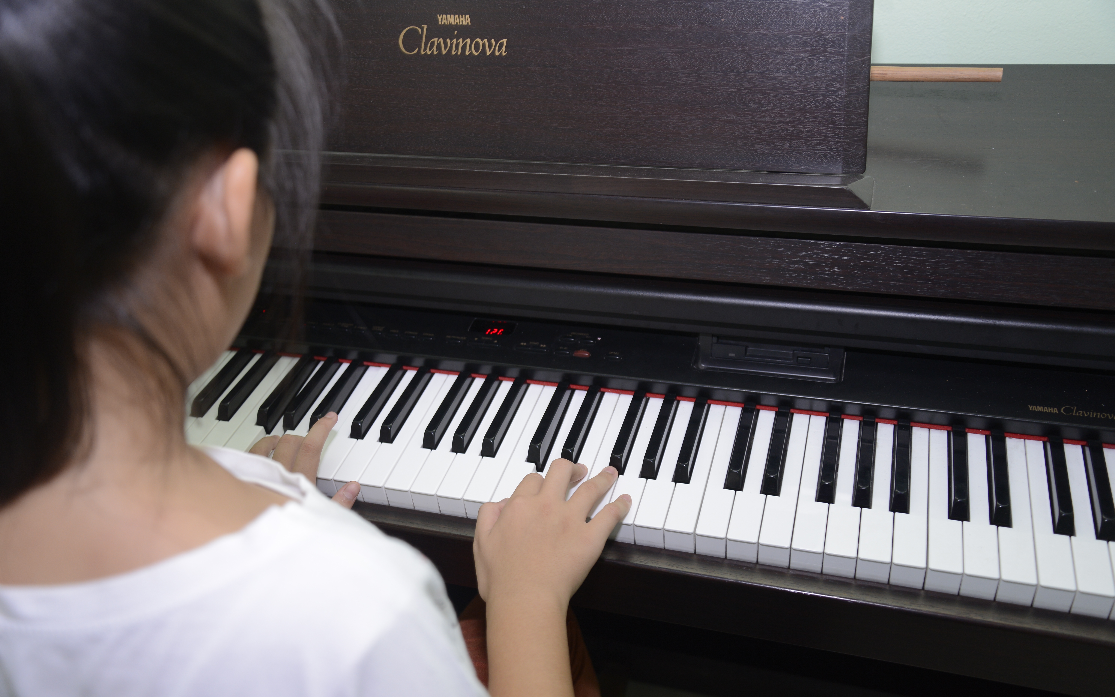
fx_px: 1003
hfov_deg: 58.1
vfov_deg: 38.3
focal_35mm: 33
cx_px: 558
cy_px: 363
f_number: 4
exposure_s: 1/60
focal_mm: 32
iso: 640
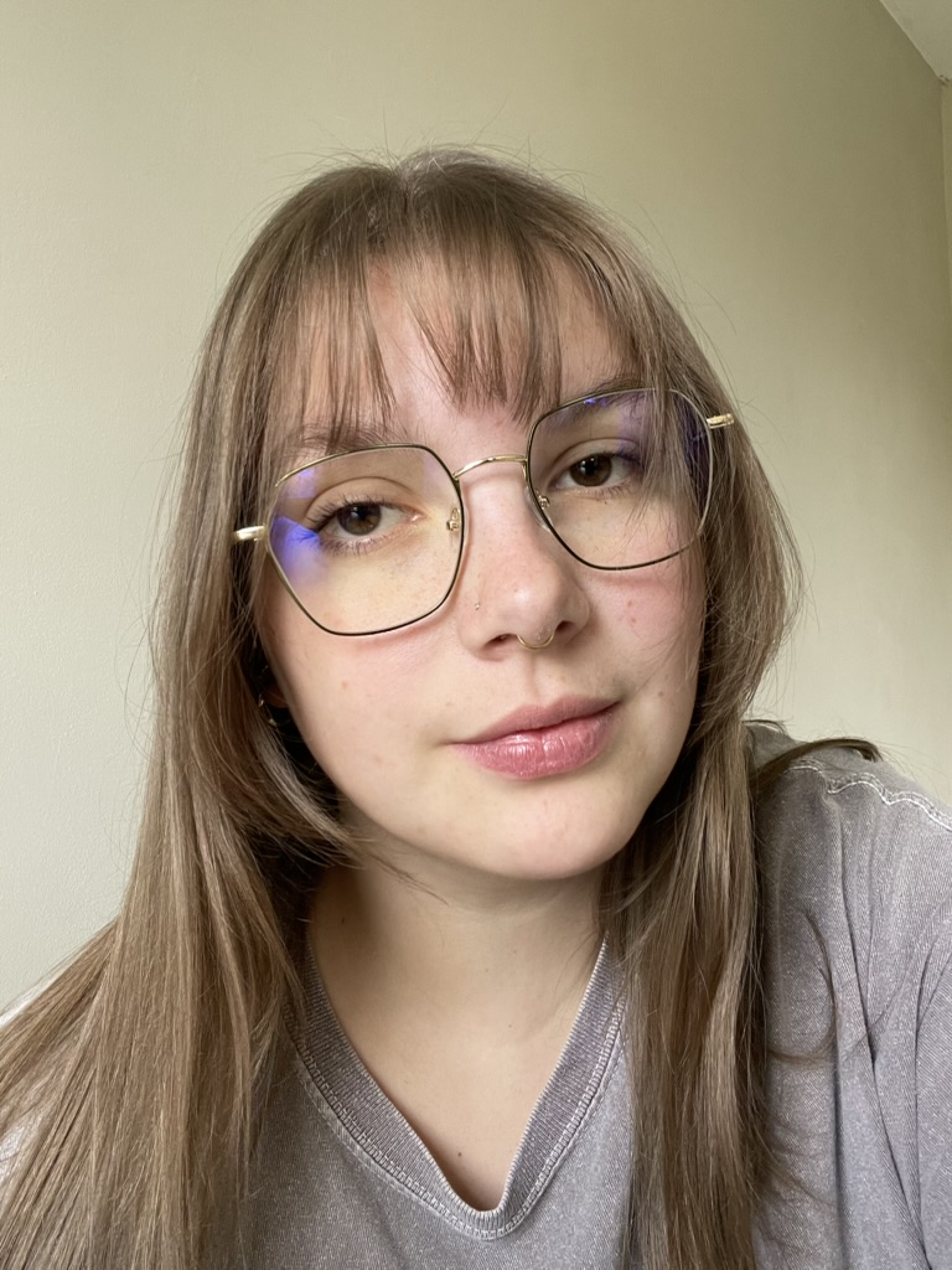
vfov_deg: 60.0
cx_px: 476
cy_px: 635
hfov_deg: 46.8
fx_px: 1100
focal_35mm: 30
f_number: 2.2
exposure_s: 1/60
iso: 125
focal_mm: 2.71
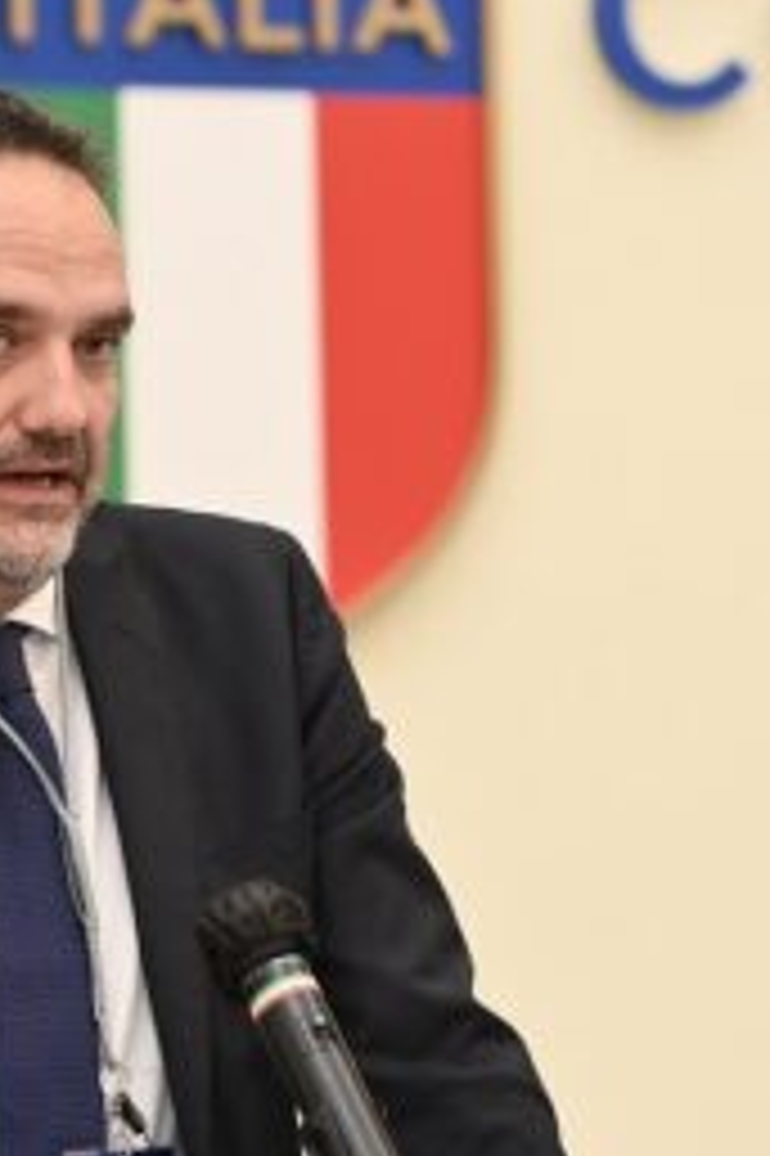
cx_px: 394
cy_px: 360
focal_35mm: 283
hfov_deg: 4.8
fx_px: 9091
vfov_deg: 7.3
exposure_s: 1/125
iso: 1600
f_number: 5
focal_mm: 135
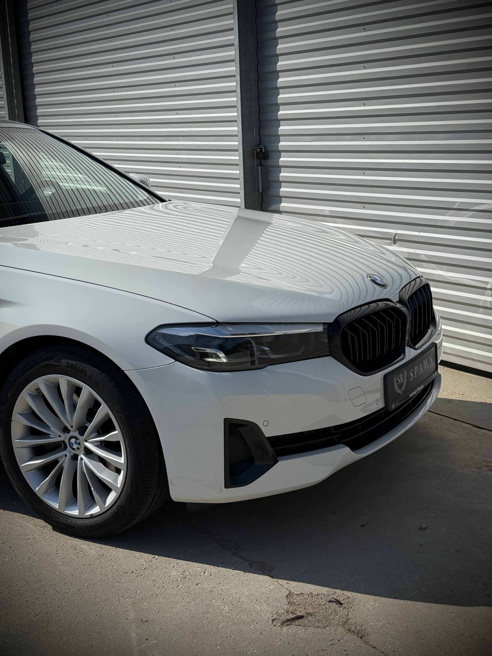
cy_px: 328
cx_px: 246
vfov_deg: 39.7
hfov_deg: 30.3
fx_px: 910
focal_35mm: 48
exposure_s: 1/11364
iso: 80
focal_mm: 6.76
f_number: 1.78
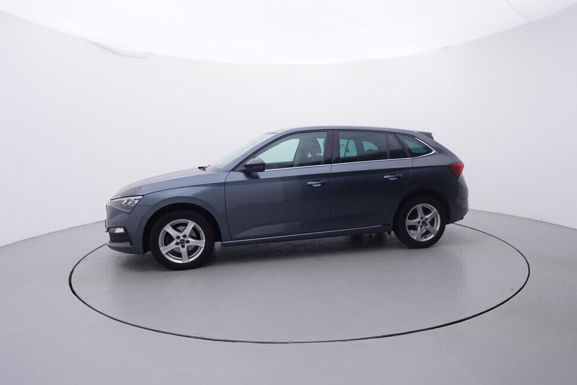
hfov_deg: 74.8
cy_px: 192
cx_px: 299
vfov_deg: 54.1
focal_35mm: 24
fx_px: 377
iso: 200
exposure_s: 1/80
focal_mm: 15
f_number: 5
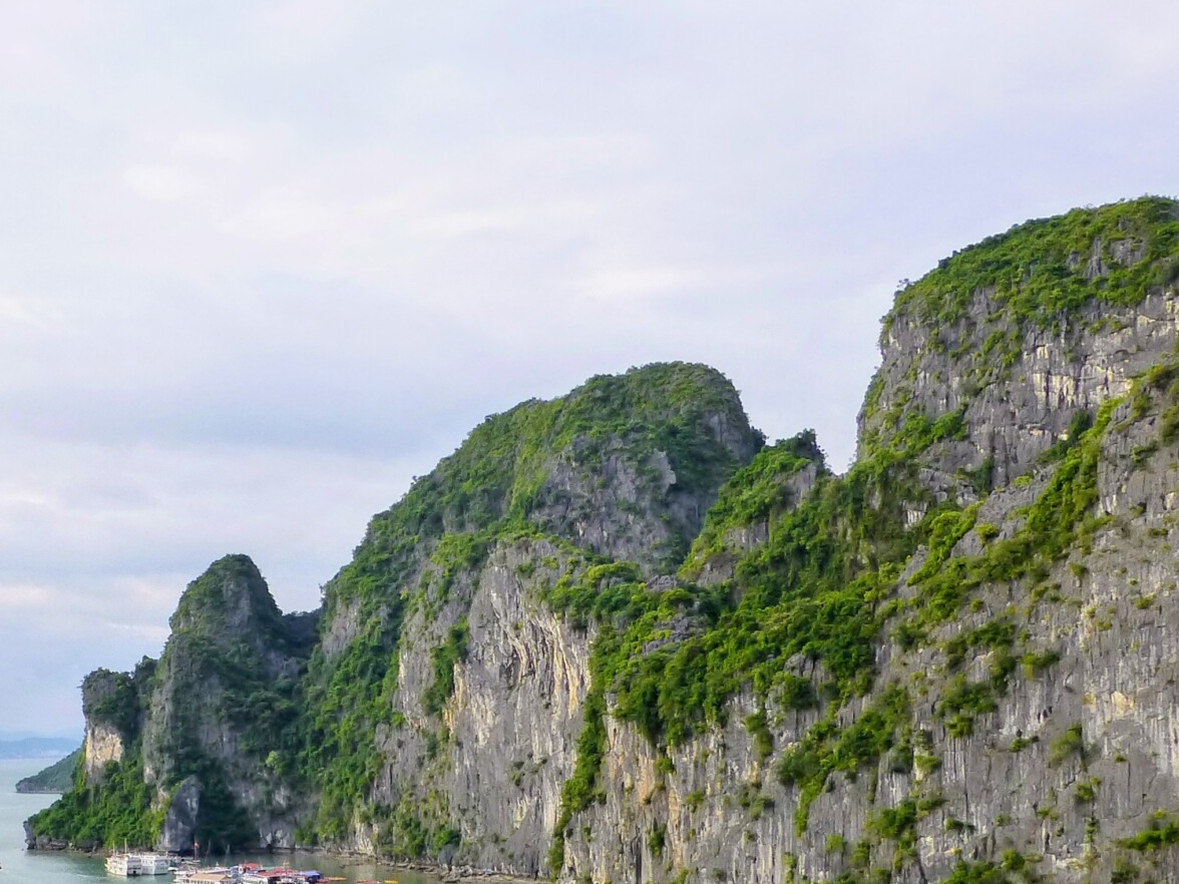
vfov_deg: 27.8
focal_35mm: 51
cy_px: 754
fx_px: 1737
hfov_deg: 36.3
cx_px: 251
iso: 160
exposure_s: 1/160
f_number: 4
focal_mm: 4.3
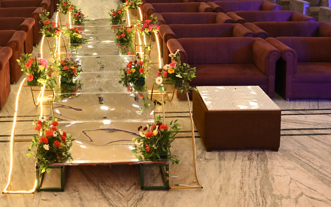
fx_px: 460
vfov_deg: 24.3
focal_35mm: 51
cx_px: 82
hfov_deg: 38.5
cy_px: 4
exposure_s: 1/160
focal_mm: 24
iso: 2500
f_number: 6.3
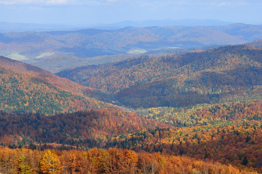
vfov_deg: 17.9
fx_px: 552
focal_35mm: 76
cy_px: 94
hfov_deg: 26.4
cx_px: 187
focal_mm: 32
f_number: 10
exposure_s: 1/400
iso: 400
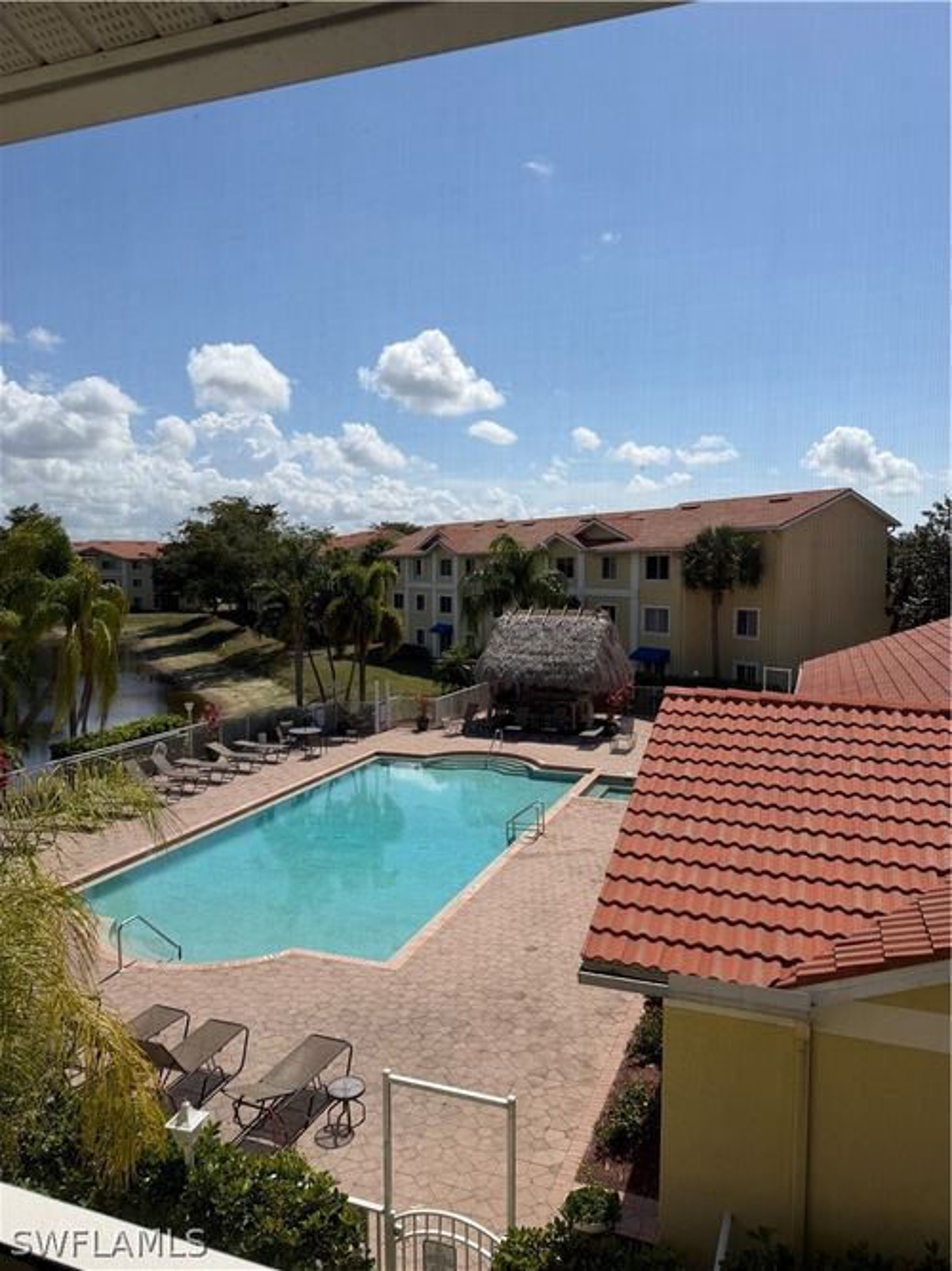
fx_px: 880
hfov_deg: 56.8
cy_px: 636
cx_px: 476
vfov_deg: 71.6
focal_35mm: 24
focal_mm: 6.76
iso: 80
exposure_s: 1/6711
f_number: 1.78
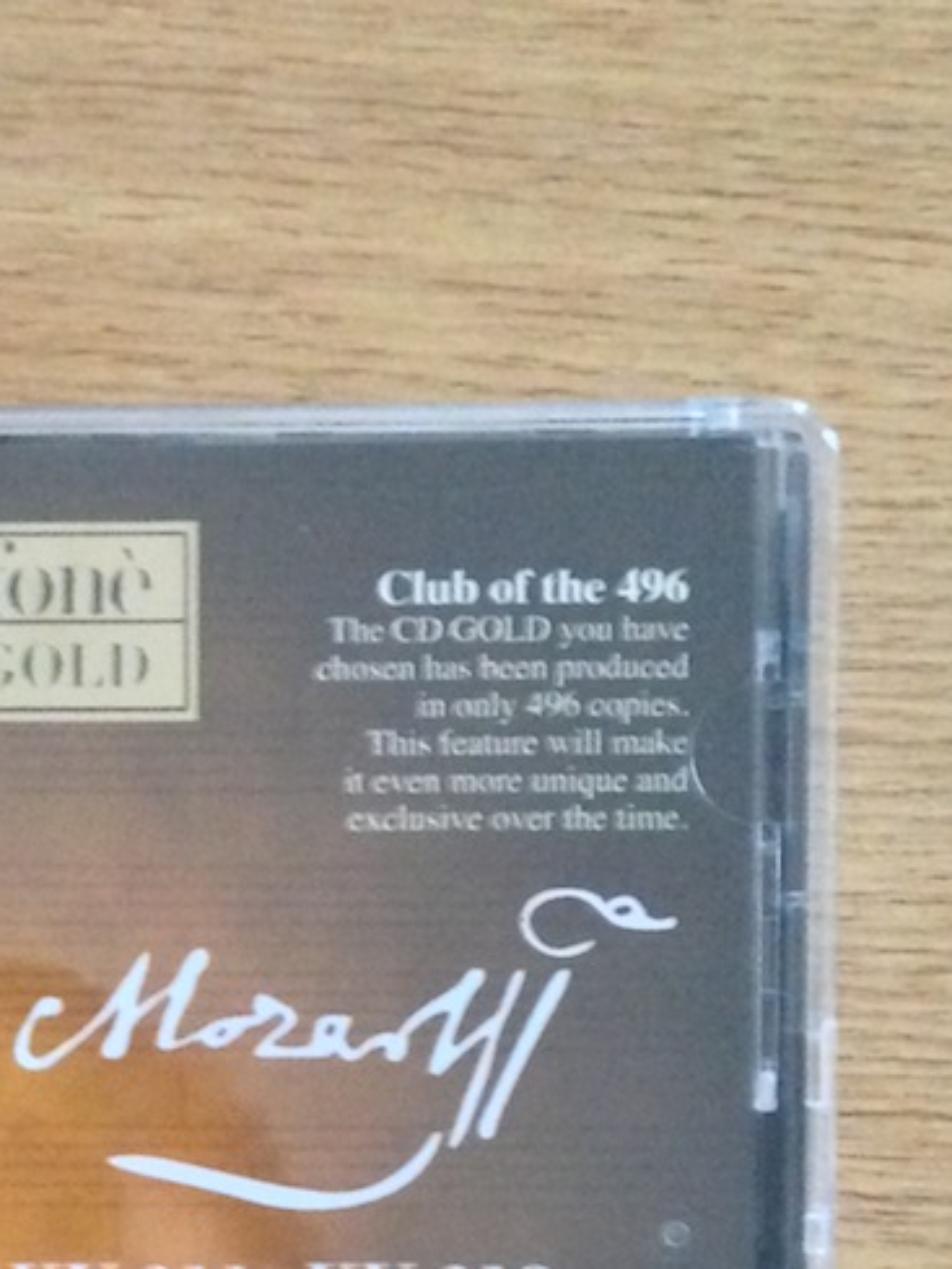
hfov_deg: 13.5
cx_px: -44
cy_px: 1178
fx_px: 3959
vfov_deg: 17.9
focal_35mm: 108
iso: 640
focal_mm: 4.13
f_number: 2.4
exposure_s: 1/15
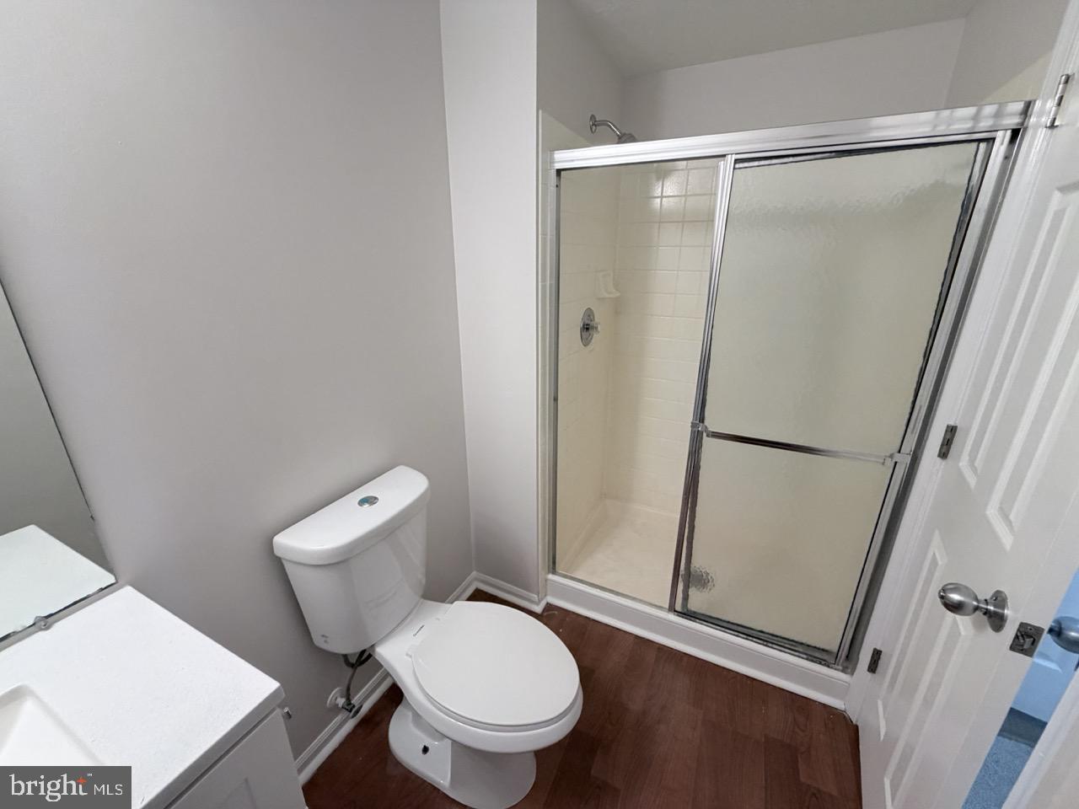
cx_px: 540
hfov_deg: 102.1
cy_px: 404
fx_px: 436
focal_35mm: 14
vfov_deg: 85.7
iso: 320
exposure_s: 1/120
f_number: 2.2
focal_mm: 2.22
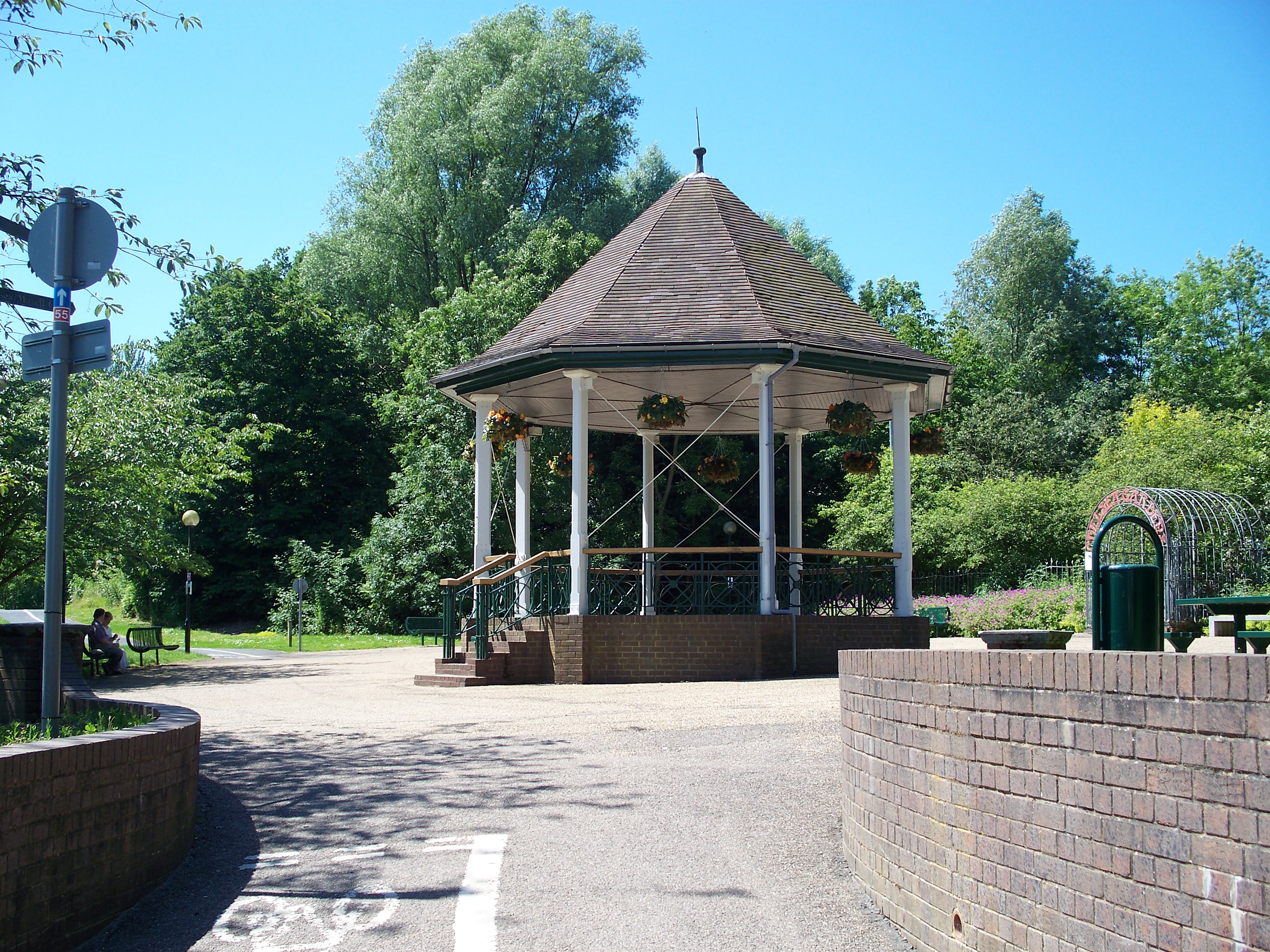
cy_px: 476
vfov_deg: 30.9
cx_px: 635
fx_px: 1724
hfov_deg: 40.4
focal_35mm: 47
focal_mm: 9.86
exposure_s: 1/640
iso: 80
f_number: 2.9
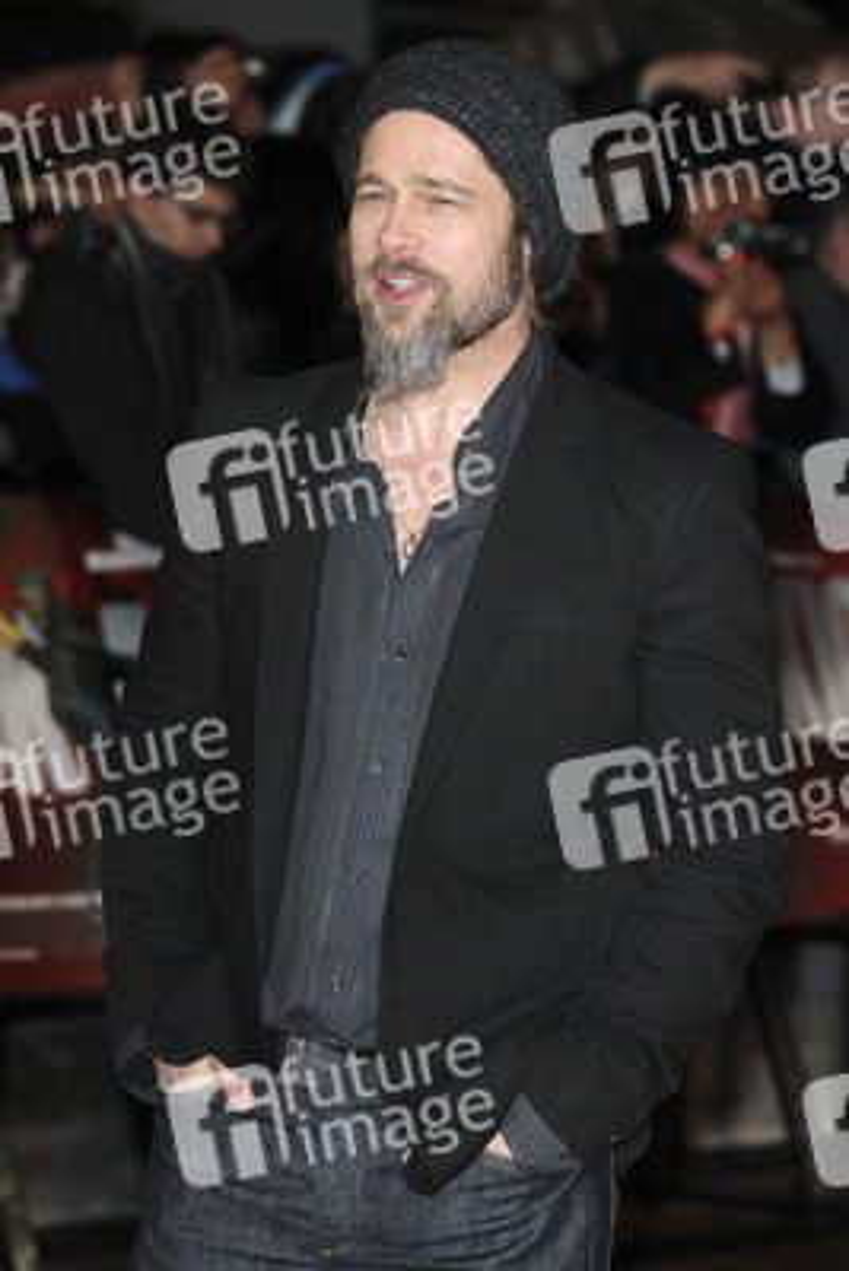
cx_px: 424
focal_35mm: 168
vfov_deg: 12.2
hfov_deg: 8.2
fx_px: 5937
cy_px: 636
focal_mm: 112
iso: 500
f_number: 4.5
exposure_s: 1/200
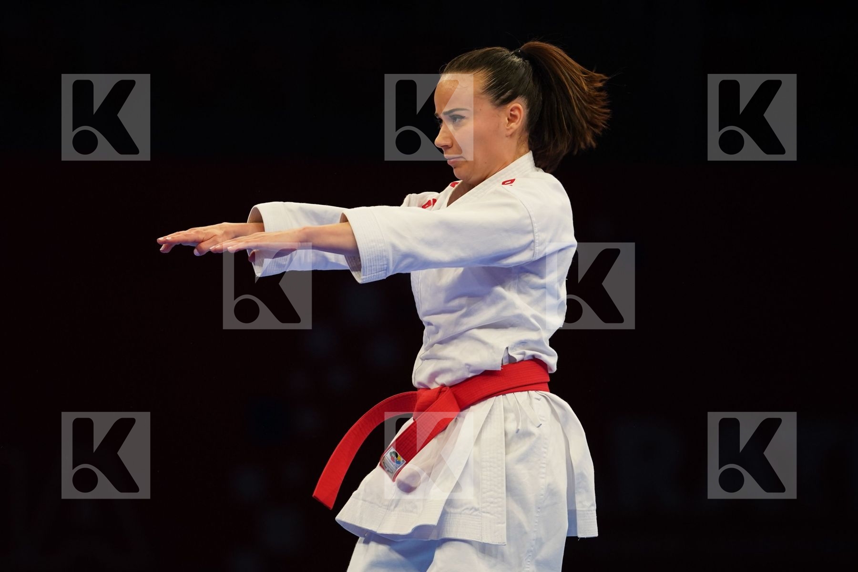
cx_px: 429
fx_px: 7149
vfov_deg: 4.6
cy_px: 286
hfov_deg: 6.9
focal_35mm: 300
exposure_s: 1/500
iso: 1250
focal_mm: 200
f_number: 2.8
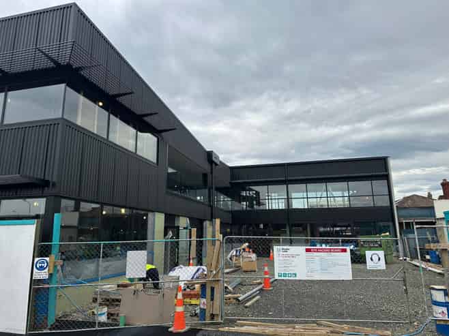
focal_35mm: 24
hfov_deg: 71.6
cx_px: 224
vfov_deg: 56.8
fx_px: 311
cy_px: 168
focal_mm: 6.86
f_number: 1.78
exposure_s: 1/872
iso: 80
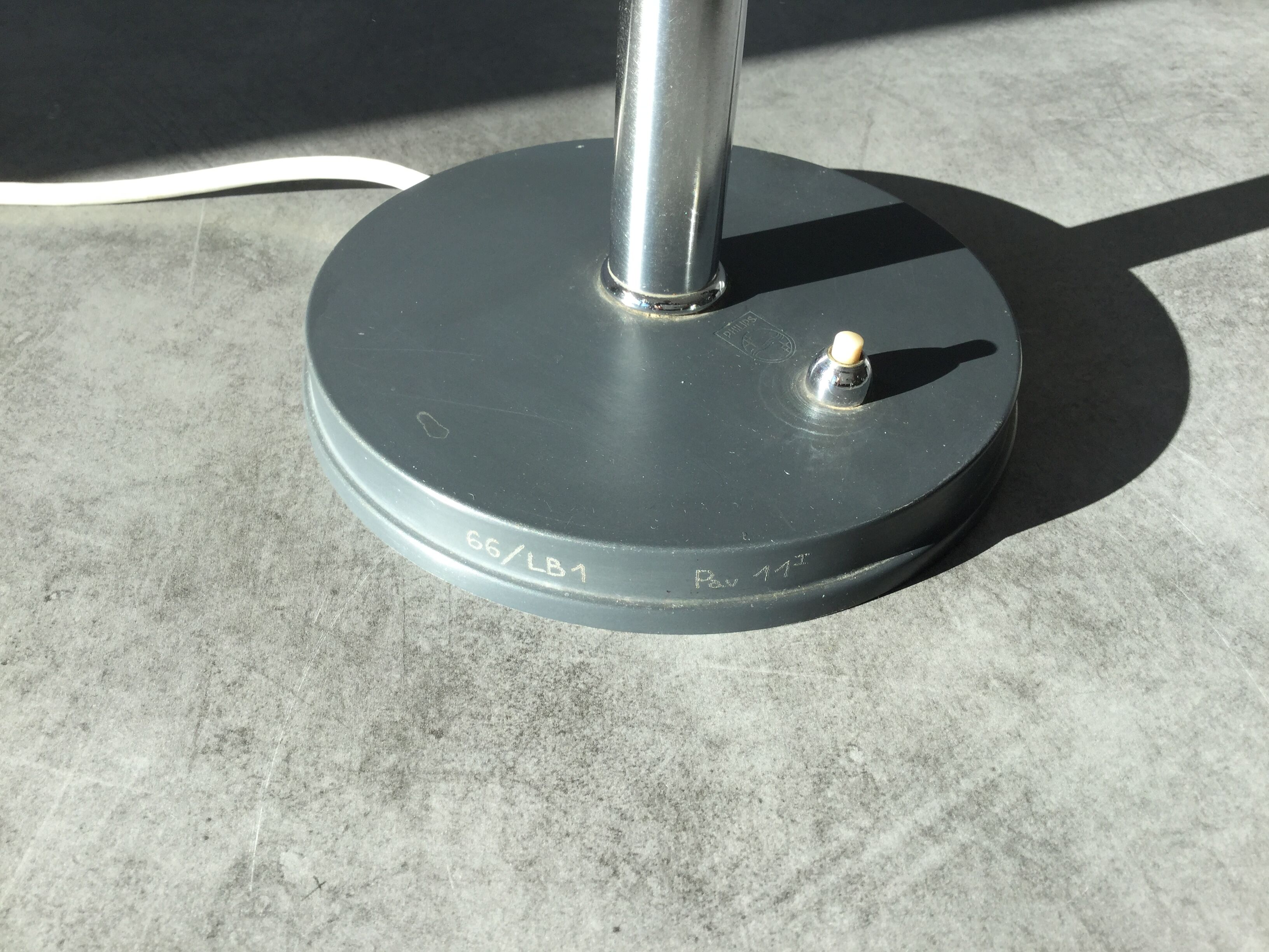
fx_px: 1136
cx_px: 634
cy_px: 476
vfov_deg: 45.4
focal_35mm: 31
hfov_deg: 58.4
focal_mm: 3.3
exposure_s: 1/248
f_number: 2.4
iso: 25
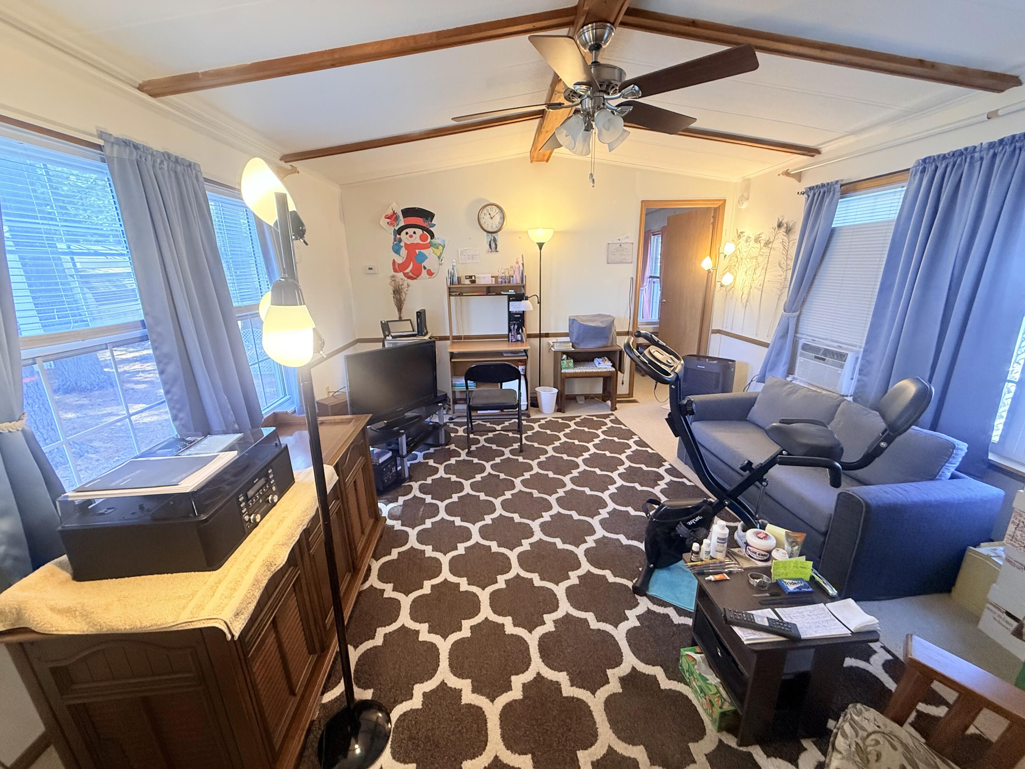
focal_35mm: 14
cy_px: 384
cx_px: 512
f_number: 2.2
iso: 500
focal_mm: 2.22
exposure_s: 1/120
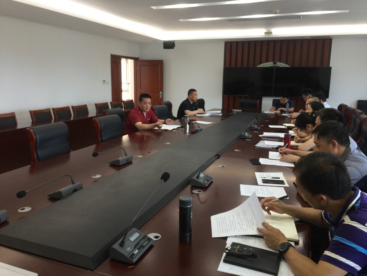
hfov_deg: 61.7
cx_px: 184
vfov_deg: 48.2
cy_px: 138
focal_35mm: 29
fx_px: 307
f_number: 2.2
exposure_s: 1/33
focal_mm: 4.15
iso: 64
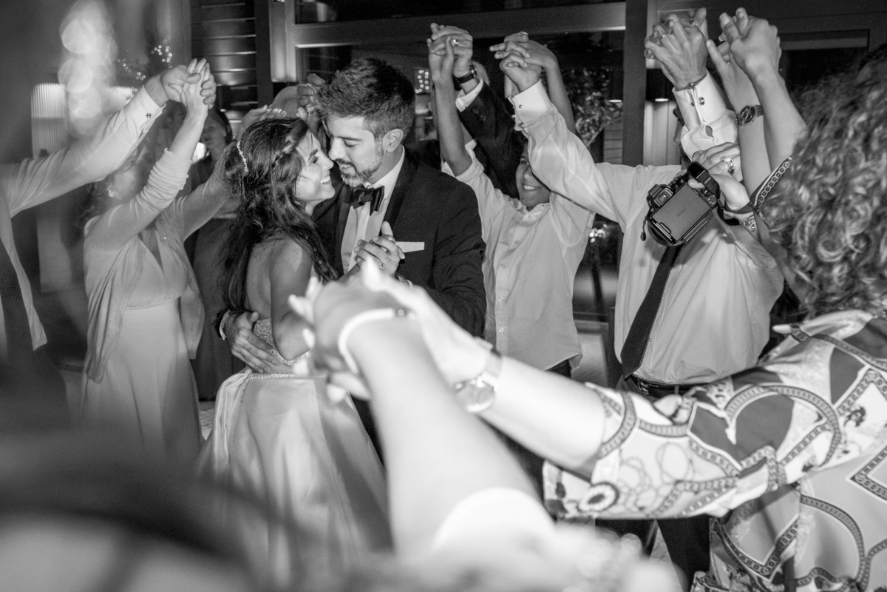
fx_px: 985
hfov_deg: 48.5
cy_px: 296
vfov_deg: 33.4
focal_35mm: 40
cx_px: 444
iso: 4000
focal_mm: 26.6
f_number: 4
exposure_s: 1/80
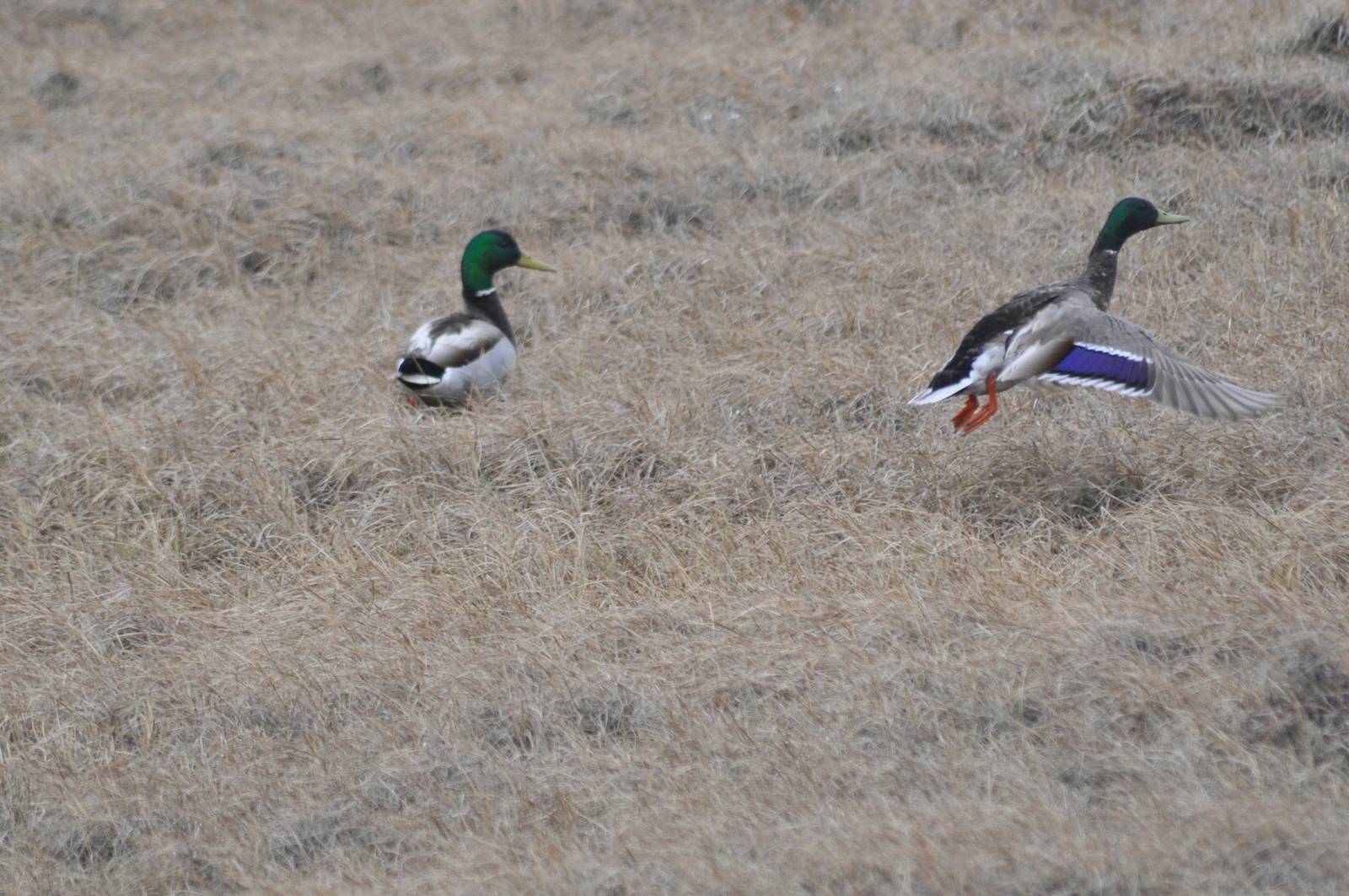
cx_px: 674
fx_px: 16843
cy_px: 448
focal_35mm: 450
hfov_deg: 4.6
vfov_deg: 3.0
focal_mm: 300
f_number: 5.6
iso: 800
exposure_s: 1/1000
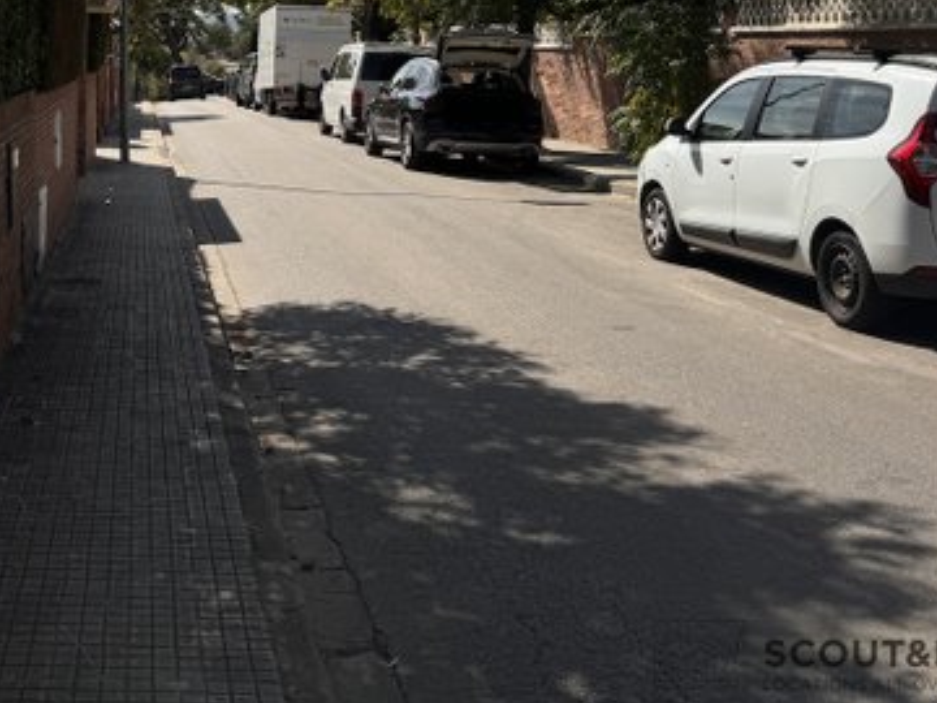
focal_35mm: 48
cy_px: 34
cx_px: 117
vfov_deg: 28.7
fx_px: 1299
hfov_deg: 37.4
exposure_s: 1/7937
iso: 80
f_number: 1.78
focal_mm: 6.76
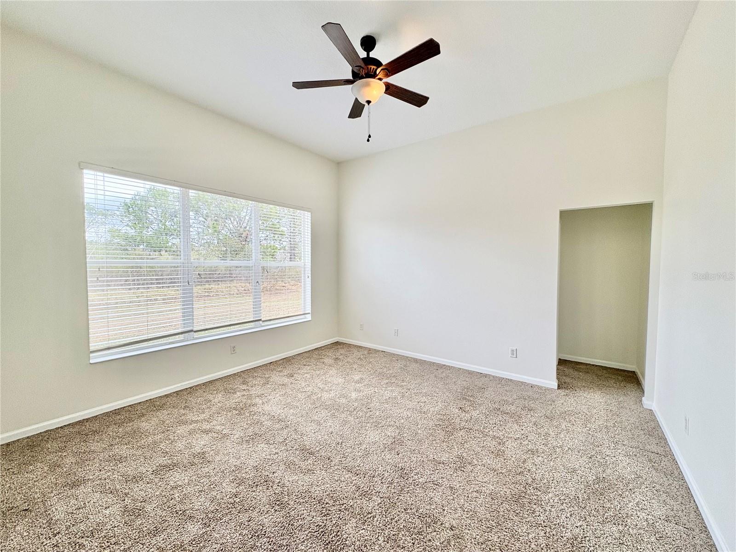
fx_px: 298
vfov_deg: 85.7
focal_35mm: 14
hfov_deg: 102.1
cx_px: 368
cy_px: 276
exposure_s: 1/120
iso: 64
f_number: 2.2
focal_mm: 2.22
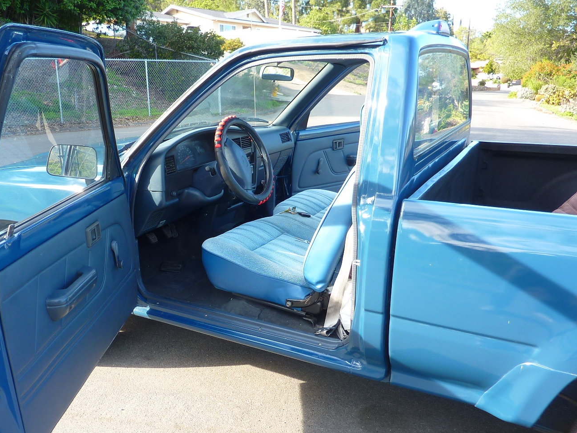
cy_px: 243
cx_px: 242
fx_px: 517
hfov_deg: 58.0
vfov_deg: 45.4
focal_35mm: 31
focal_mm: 4.1
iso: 80
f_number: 3.3
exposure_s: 1/60
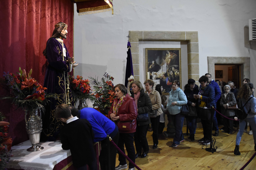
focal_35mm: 27
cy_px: 85
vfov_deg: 47.9
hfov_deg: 67.4
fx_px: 192
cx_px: 128
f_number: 3.5
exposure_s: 1/100
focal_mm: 18
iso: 2500
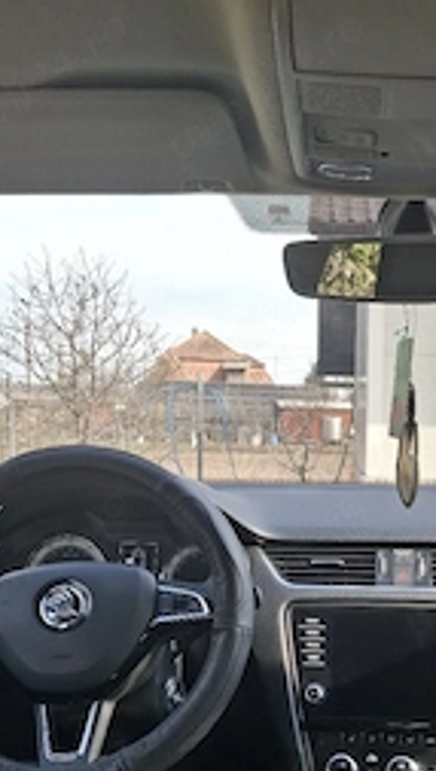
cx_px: 326
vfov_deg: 45.3
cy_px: 600
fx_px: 881
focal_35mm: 43
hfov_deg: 27.4
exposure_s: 1/625
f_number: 1.8
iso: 32
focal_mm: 4.69
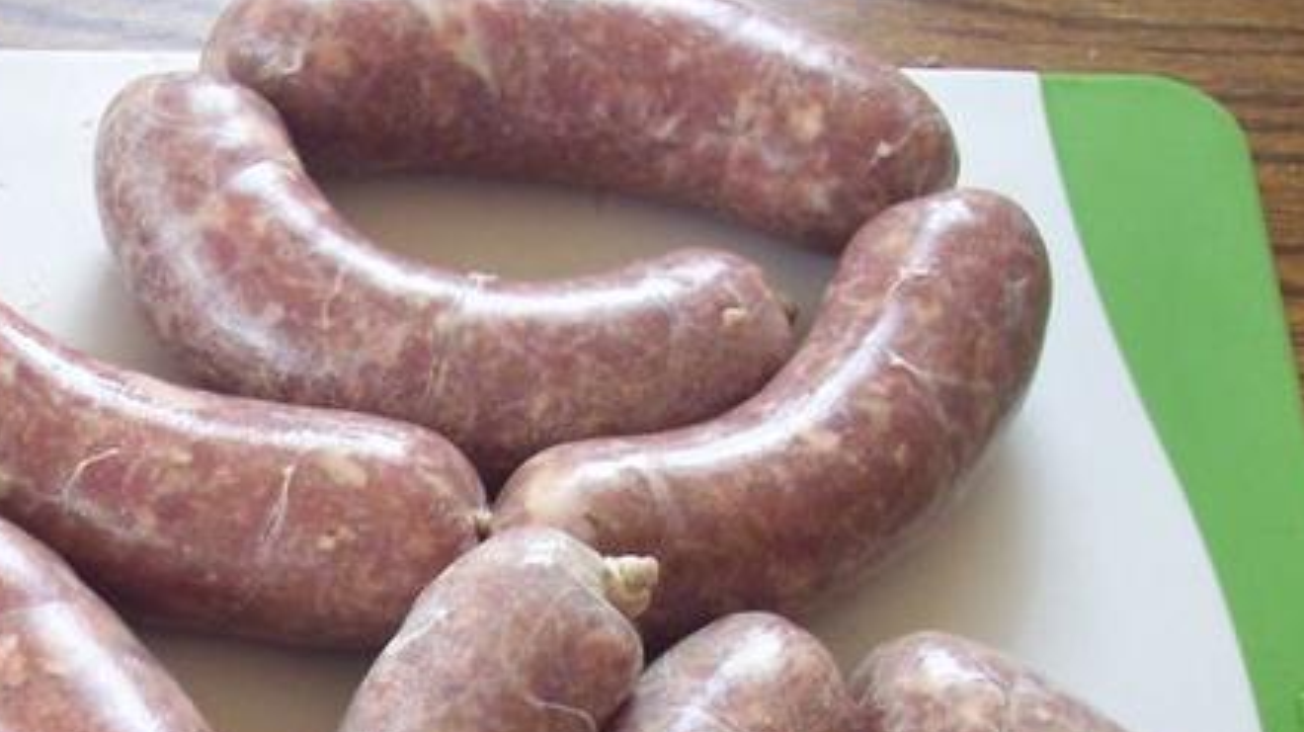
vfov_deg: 13.5
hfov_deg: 23.5
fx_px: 3007
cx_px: 9
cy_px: 876
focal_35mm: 87
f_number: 3.4
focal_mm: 8
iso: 200
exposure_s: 1/8
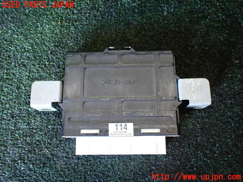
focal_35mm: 30
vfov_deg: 46.8
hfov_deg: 60.0
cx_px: 122
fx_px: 211
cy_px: 91
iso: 800
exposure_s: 1/40
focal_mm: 5.4
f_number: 2.3
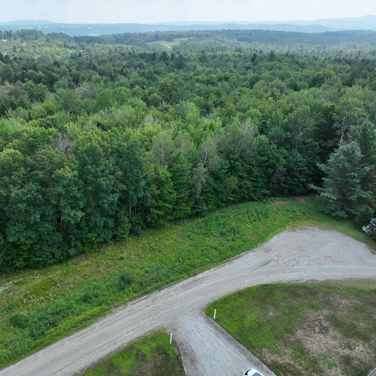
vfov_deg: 55.6
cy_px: 186
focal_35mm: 29
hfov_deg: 55.2
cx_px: 149
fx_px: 356
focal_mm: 12.29
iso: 220
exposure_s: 1/1600
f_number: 2.8
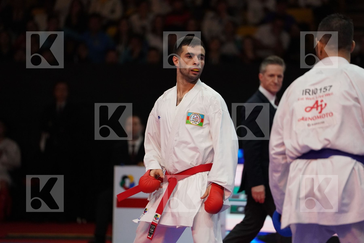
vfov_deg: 6.9
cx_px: 182
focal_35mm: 200
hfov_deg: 10.3
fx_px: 2022
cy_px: 122
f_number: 2.8
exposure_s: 1/1000
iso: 5000
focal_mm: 200
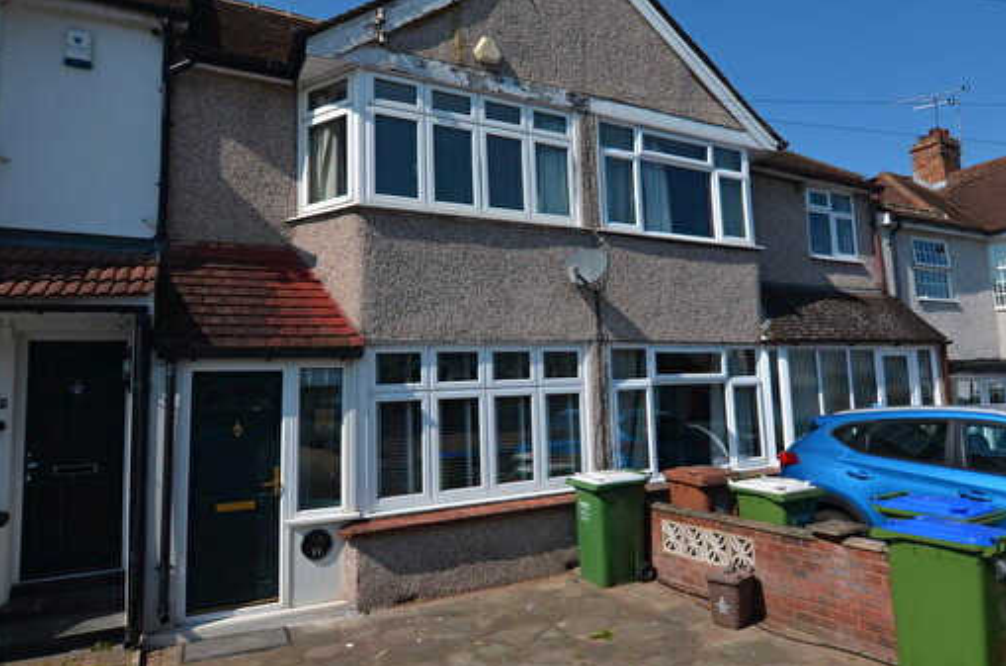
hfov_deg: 76.7
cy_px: 329
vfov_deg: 55.5
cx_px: 561
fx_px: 633
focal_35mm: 23
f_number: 9
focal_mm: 11
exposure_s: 1/320
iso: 100
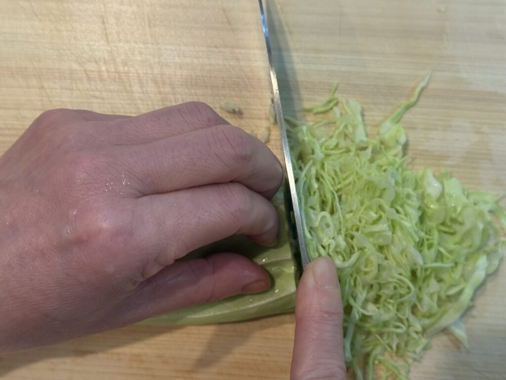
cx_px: 253
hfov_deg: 39.7
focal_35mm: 48
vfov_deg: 30.3
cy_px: 190
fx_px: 702
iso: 125
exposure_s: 1/120
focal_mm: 6.76
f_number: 1.78
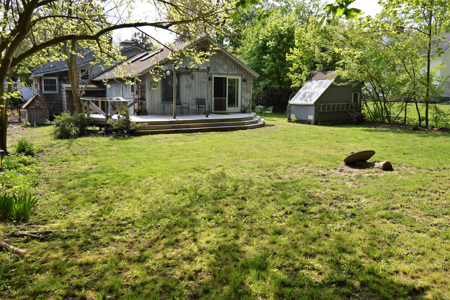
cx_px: 225
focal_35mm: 30
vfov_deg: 43.6
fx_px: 375
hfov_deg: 61.9
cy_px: 150
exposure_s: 1/250
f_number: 8
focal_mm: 20
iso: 200
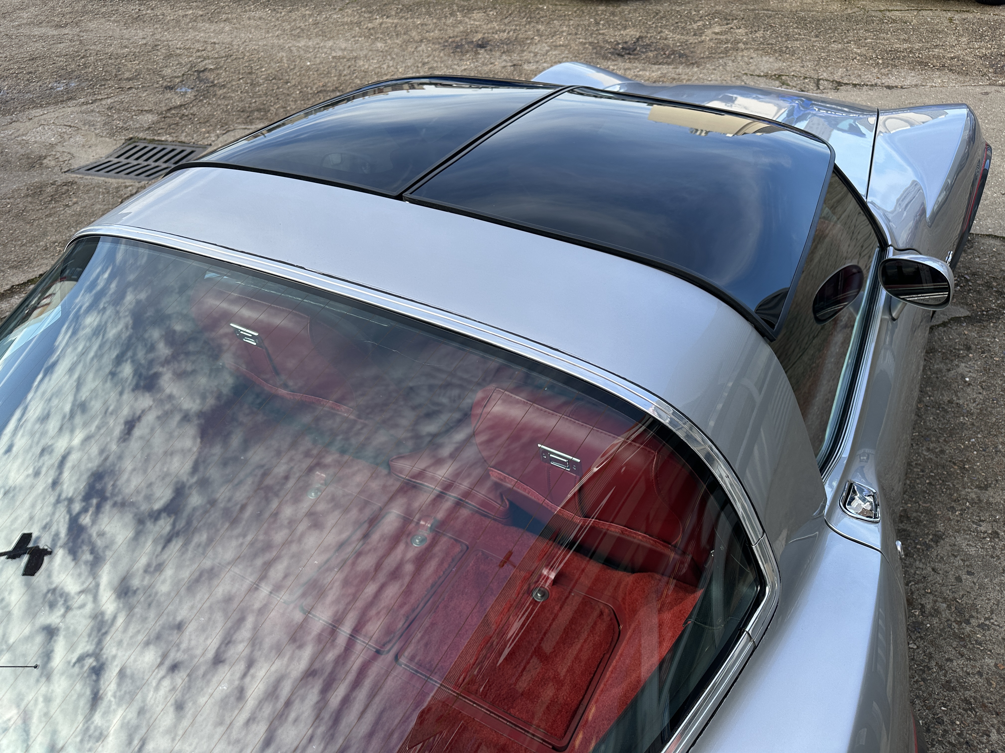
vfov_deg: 56.8
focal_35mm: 24
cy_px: 376
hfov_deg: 71.6
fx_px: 697
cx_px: 502
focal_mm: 6.86
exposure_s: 1/894
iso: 80
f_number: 1.78
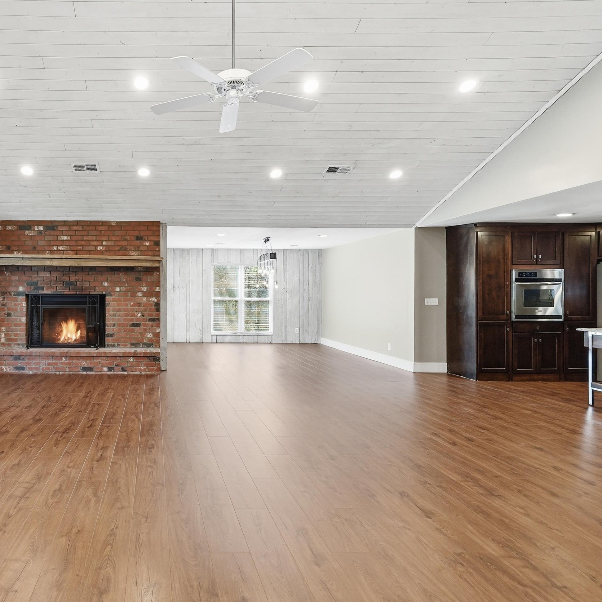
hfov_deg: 67.8
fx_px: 413
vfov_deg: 72.1
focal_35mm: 21
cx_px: 154
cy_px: 299
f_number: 5
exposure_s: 1/500
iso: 1000
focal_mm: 16
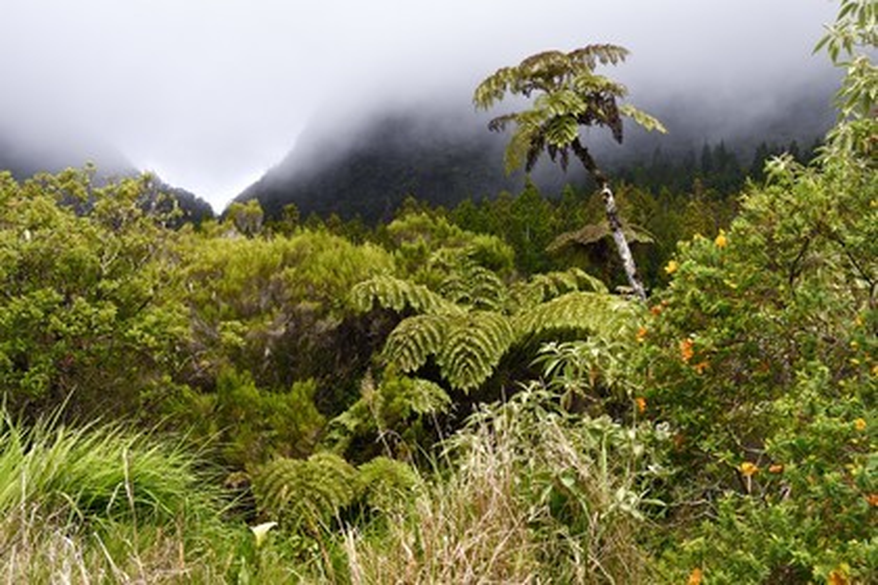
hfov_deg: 41.1
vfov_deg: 28.1
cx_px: 439
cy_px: 292
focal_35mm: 48
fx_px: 1171
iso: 200
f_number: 14
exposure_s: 1/160
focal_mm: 48
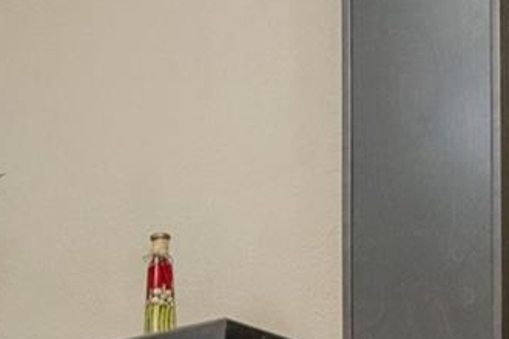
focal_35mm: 94
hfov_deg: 20.3
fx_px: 1335
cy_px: 675
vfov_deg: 12.7
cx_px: -93
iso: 500
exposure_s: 1/2
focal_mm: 13
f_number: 8
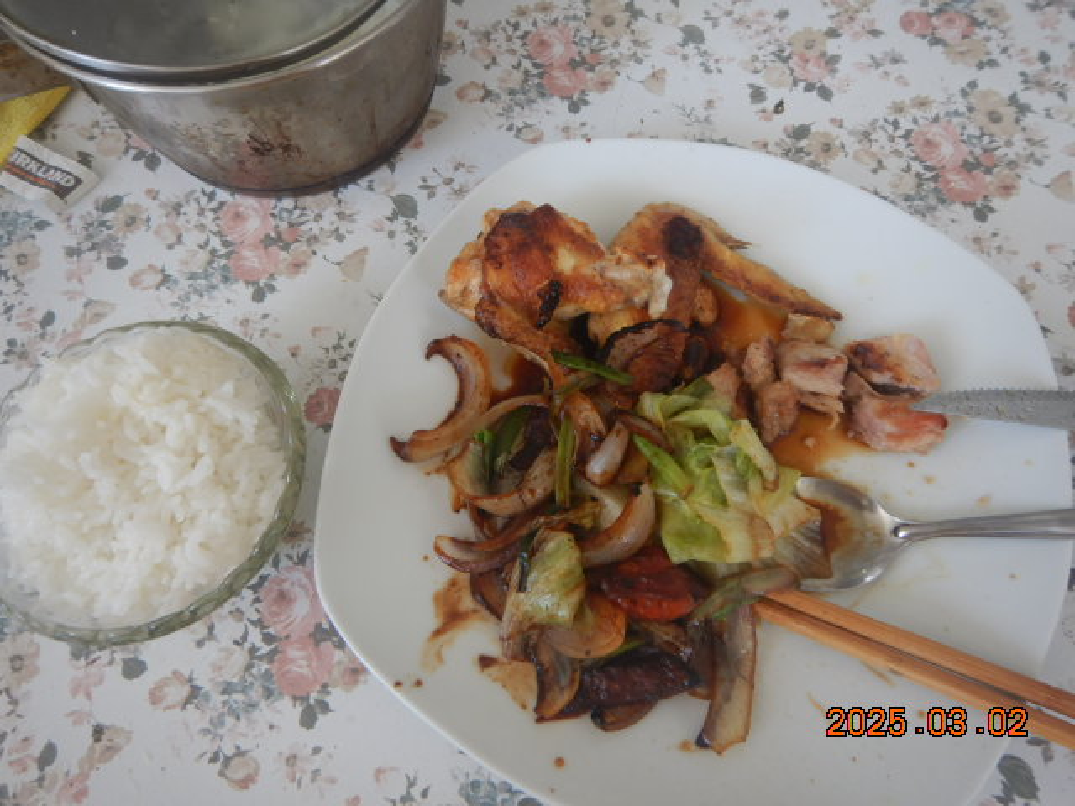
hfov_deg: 71.6
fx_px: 745
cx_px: 538
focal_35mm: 24
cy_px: 403
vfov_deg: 56.8
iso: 125
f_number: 2.8
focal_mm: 4.3
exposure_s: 1/50
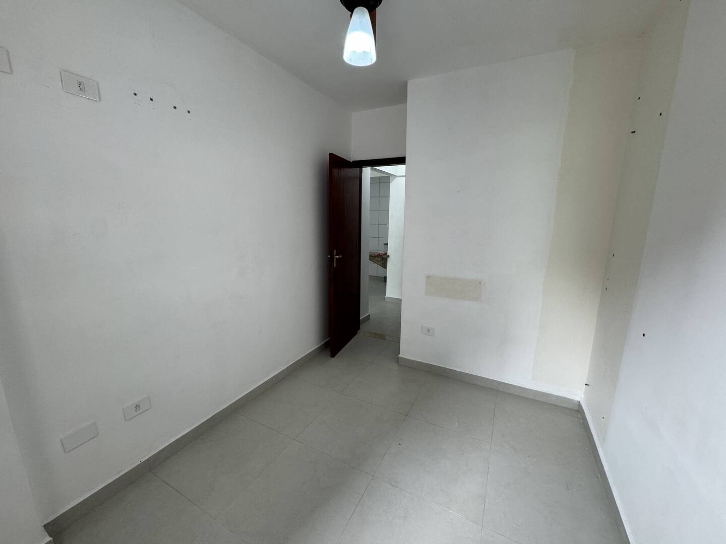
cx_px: 363
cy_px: 272
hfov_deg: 102.1
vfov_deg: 85.7
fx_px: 294
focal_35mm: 14
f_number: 2.2
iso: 160
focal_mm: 2.22
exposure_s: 1/120
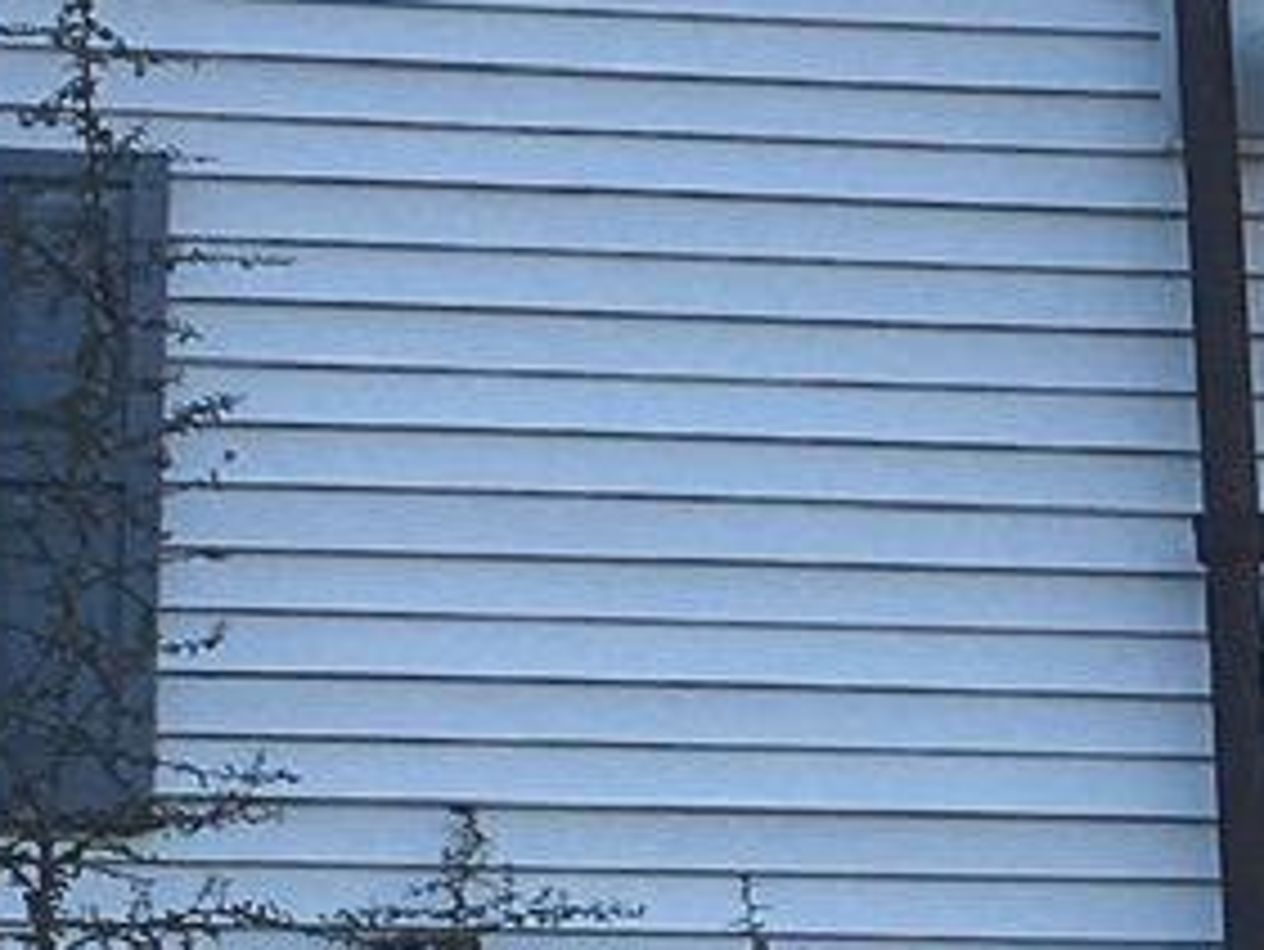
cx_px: 2168
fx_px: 7708
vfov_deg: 7.0
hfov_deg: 9.0
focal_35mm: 211
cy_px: 1202
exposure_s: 1/553
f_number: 2.2
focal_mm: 4.15
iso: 25
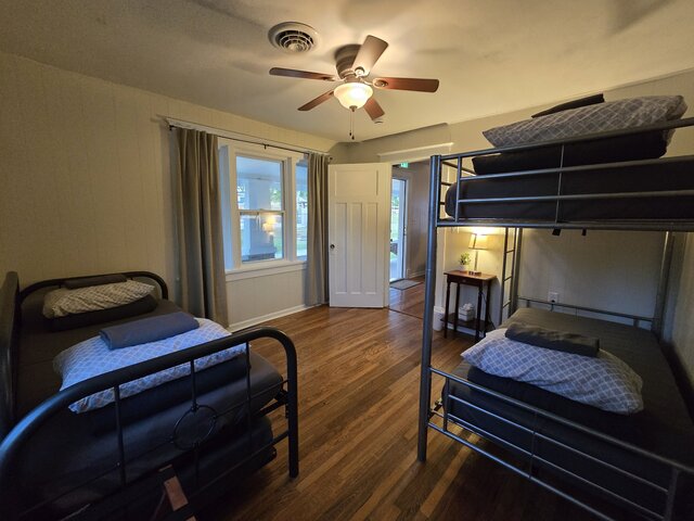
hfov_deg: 106.2
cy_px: 260
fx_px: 261
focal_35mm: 13
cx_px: 347
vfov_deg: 89.9
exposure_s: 1/60
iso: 800
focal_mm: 2.2
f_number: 2.2
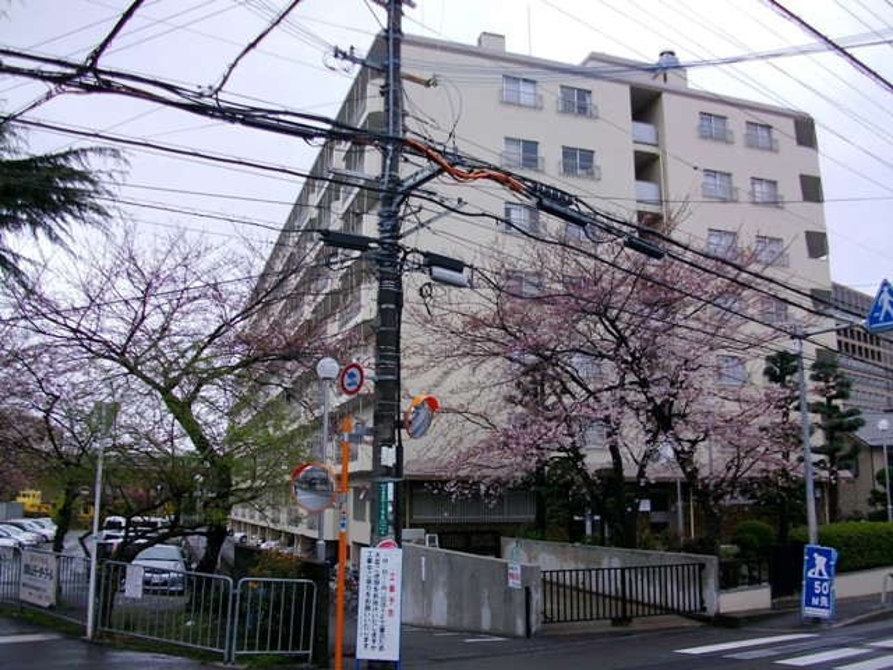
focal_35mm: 32
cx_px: 446
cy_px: 335
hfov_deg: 56.8
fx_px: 826
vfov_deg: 44.2
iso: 80
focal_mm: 5.7
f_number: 2.9
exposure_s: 1/280
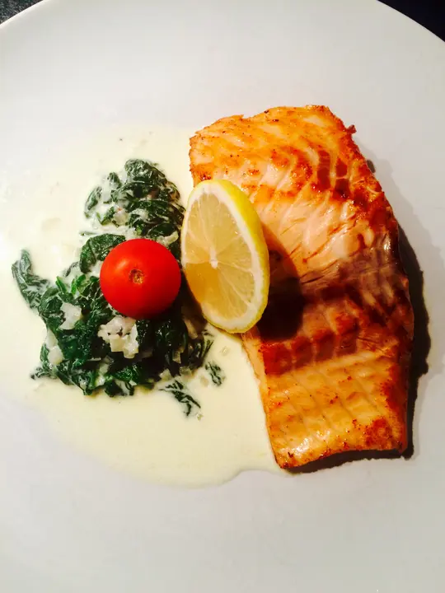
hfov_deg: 48.2
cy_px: 296
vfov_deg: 61.7
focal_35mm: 29
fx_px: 497
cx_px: 222
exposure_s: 1/33
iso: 125
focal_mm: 4.15
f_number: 2.2
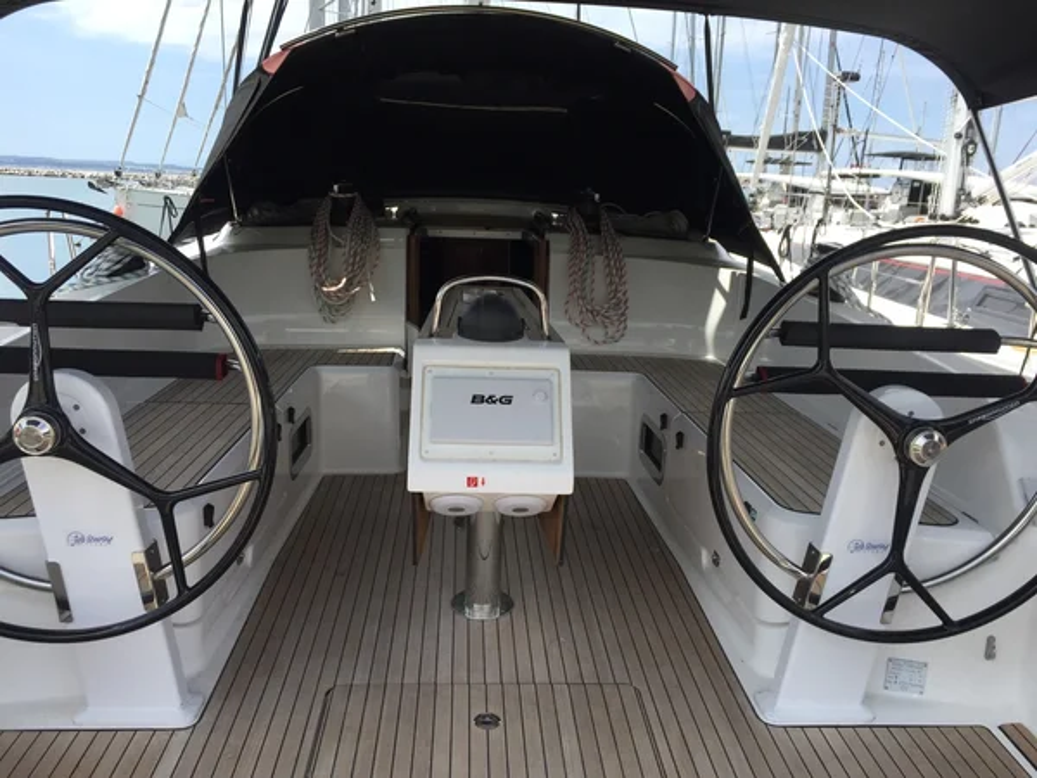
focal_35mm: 29
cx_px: 518
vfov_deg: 48.2
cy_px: 389
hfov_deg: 61.7
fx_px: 869
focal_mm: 4.15
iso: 32
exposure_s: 1/1319
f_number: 2.2
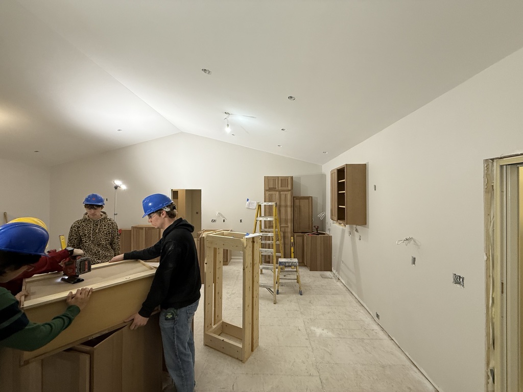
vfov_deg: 85.7
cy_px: 196
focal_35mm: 14
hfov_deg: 102.1
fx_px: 212
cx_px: 262
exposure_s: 1/63
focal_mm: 2.22
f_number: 2.2
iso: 160
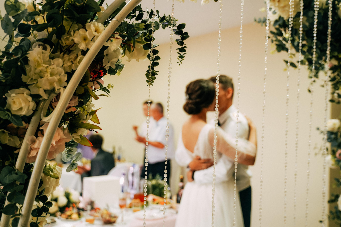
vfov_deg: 32.6
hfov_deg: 47.4
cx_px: 170
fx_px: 388
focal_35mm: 41
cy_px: 114
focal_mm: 41
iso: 800
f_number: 2.8
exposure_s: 1/320
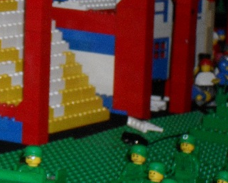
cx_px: 3
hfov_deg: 7.8
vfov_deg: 6.3
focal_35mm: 246
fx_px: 1661
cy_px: -19
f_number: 5.8
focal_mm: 18.9
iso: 200
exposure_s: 1/60
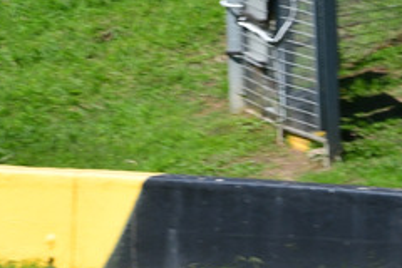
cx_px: 618
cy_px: 320
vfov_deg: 1.3
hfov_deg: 2.0
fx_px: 11713
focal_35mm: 1049
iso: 500
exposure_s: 1/640
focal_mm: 210
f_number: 11
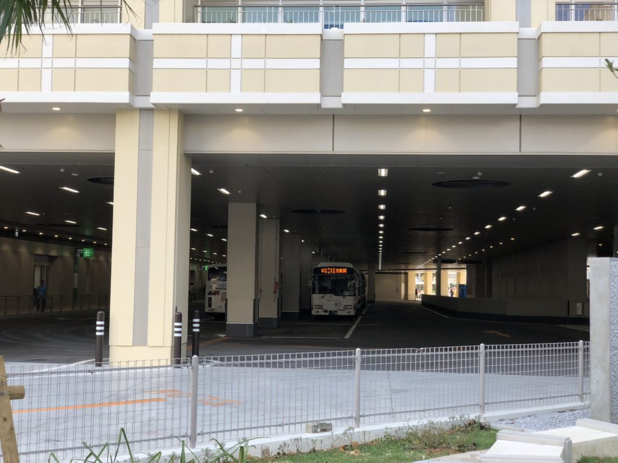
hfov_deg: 36.8
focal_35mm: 52
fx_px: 928
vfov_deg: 28.0
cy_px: 232
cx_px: 309
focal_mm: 6
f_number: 2.4
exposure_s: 1/169
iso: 16
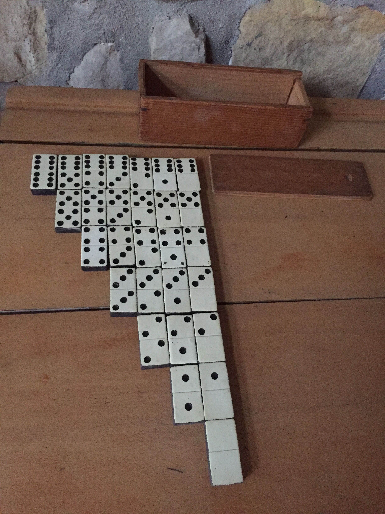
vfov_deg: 61.7
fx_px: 430
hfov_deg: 48.2
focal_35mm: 29
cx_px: 192
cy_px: 257
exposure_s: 1/17
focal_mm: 4.15
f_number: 2.2
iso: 400
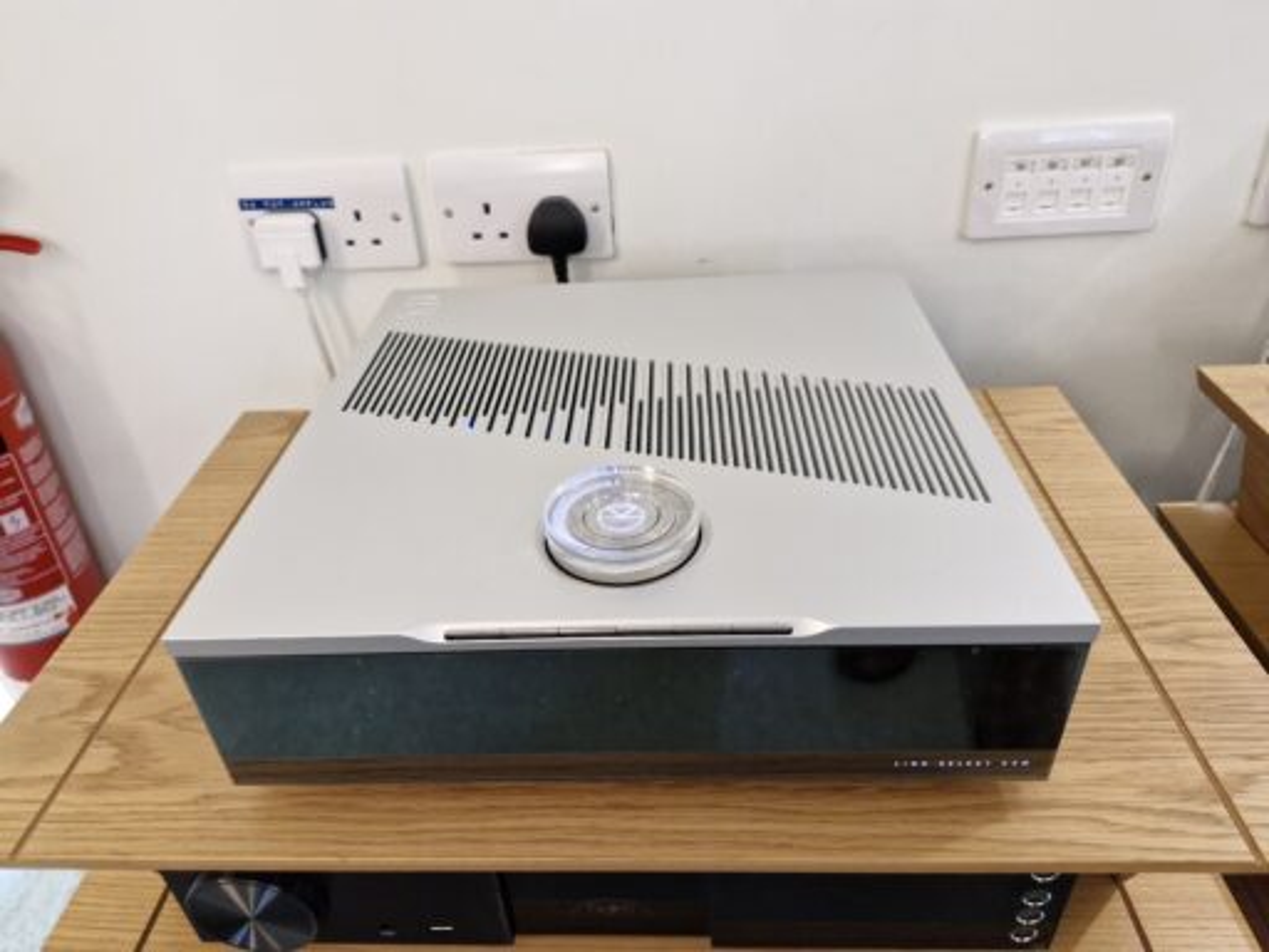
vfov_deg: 58.9
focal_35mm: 23
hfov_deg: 73.9
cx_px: 634
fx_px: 843
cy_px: 476
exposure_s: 1/100
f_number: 1.8
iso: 125
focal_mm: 5.54
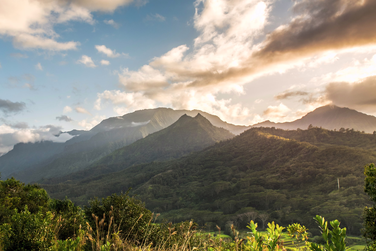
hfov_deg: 46.8
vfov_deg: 32.7
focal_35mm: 41
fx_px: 428
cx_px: 133
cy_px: 128
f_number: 8
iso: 200
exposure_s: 1/200
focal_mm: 24
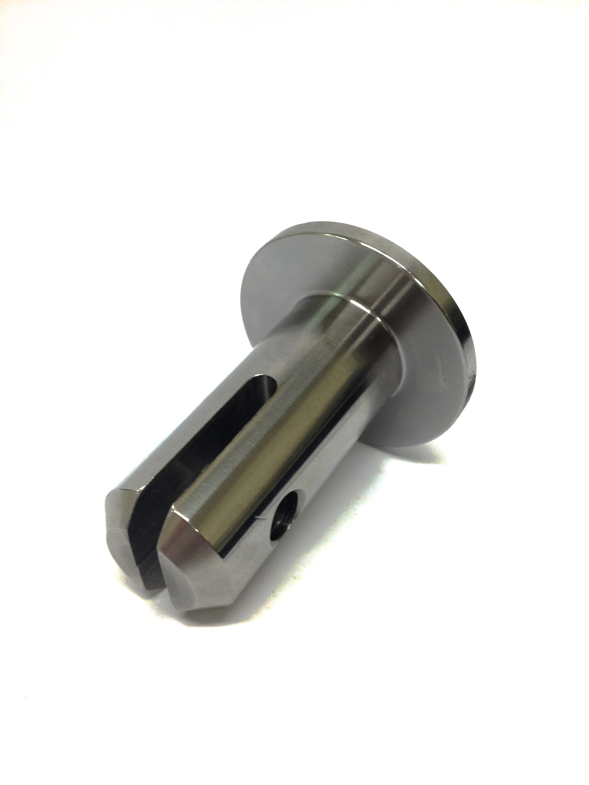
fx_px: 794
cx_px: 294
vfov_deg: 52.6
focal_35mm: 35
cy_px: 392
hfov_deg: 40.7
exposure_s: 1/25
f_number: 2.4
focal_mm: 4.28
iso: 50
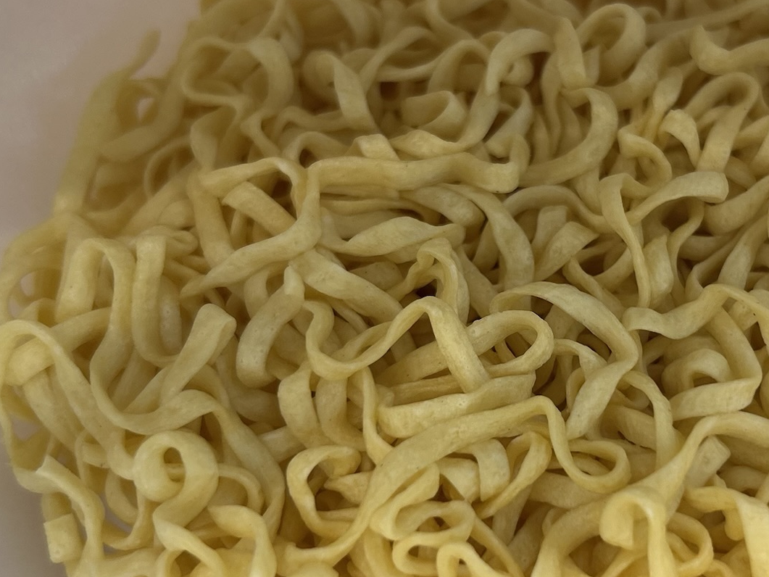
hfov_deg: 38.3
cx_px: 536
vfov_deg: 29.6
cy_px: 333
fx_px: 1089
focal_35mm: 49
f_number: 1.5
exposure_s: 1/100
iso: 100
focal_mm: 5.7
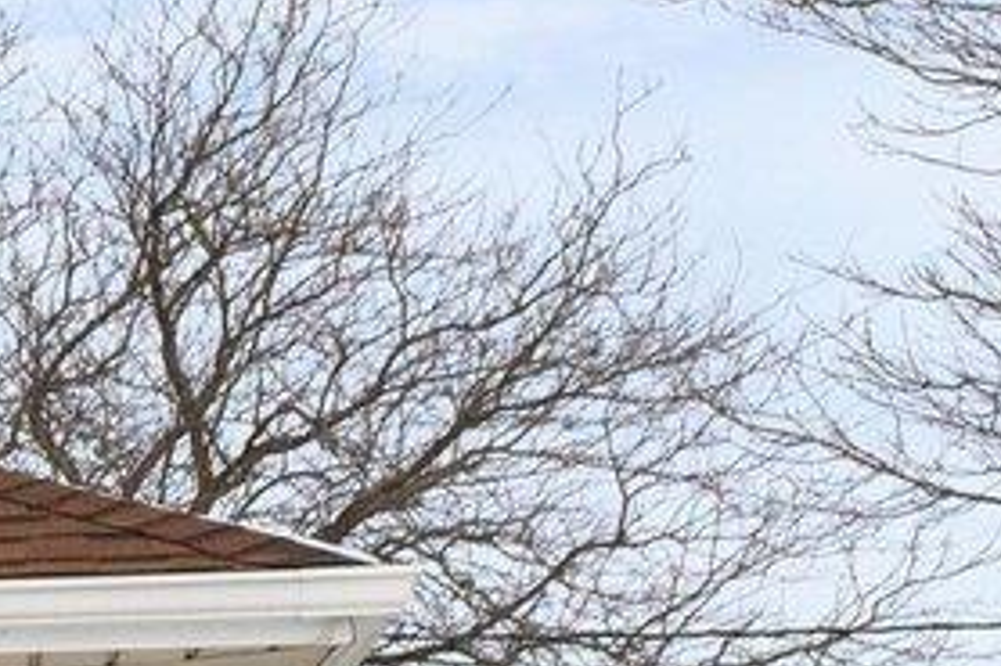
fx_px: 6141
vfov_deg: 6.2
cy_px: 754
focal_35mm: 221
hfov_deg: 7.5
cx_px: -2539
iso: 800
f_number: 5
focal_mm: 20
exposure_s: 1/4000
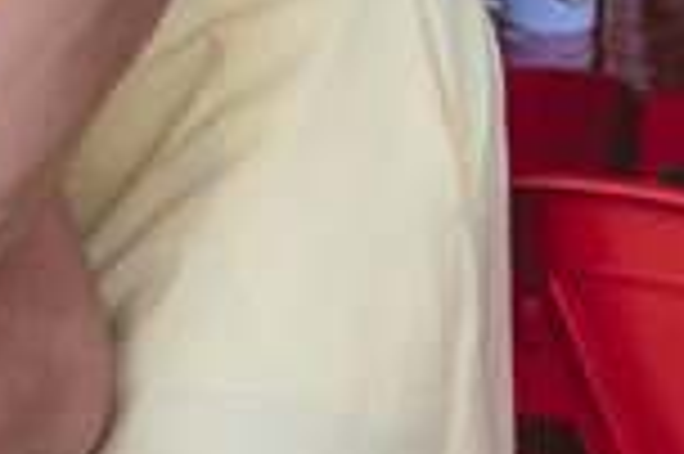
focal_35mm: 176
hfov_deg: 11.3
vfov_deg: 7.5
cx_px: -266
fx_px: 3340
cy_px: -416
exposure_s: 1/1600
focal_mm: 24
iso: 1600
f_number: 2.8
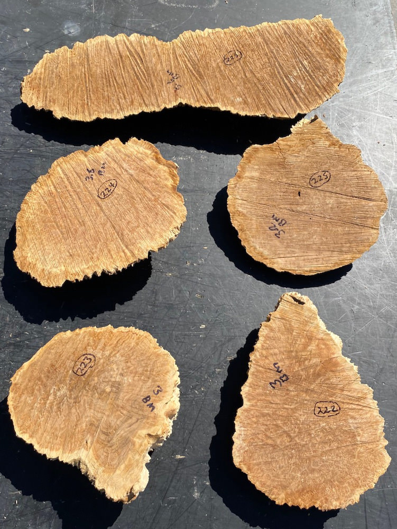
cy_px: 264
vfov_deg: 67.3
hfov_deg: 53.1
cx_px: 198
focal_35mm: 26
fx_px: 397
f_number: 1.8
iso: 32
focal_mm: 4.25
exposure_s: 1/2817
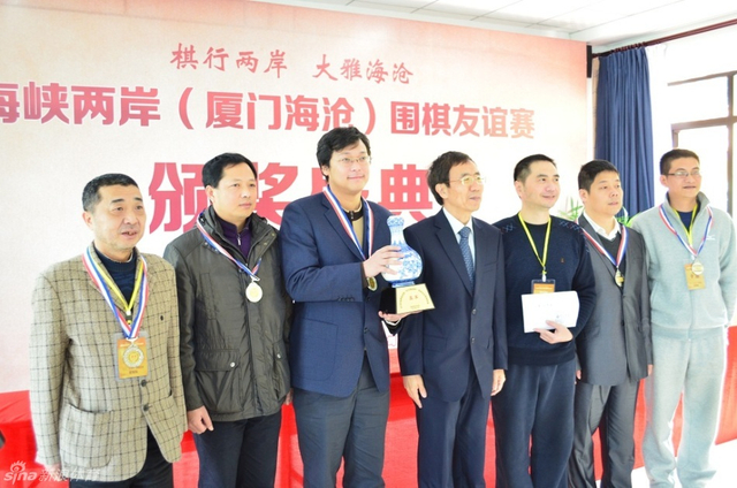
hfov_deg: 53.2
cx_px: 368
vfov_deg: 36.7
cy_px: 244
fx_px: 736
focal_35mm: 36
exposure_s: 1/15
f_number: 4
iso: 1000
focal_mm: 24
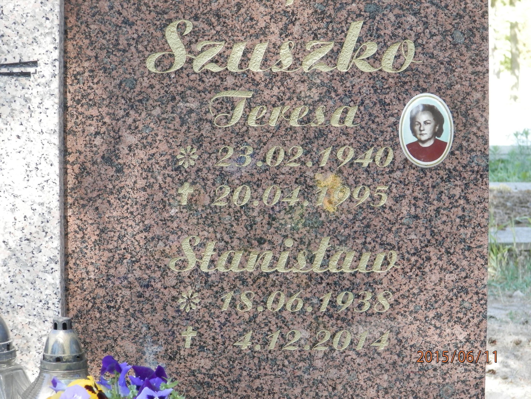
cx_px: 266
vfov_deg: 9.7
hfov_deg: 12.9
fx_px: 2347
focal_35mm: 153
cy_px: 200
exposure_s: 1/60
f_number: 4.9
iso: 200
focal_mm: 27.4
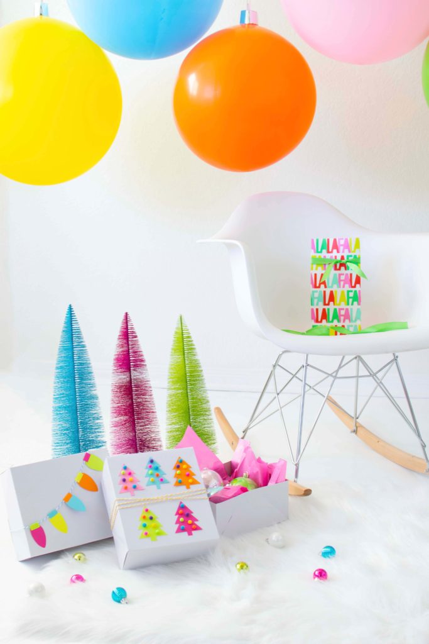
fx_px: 938
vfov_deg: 37.8
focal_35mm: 52
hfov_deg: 25.8
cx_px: 214
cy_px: 322
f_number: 4
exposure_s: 1/30
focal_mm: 35
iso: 200
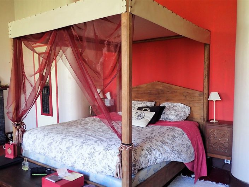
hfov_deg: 60.0
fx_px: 216
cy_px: 94
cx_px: 124
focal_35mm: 30
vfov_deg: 46.8
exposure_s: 1/30
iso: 250
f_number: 2.3
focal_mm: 5.5
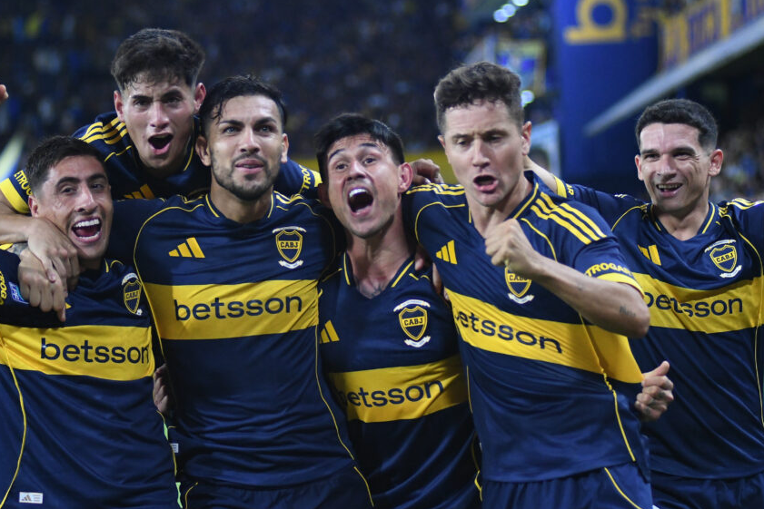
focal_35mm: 168
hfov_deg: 12.2
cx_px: 336
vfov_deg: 8.2
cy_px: 247
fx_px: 3566
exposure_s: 1/1600
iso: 3200
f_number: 2.8
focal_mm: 92
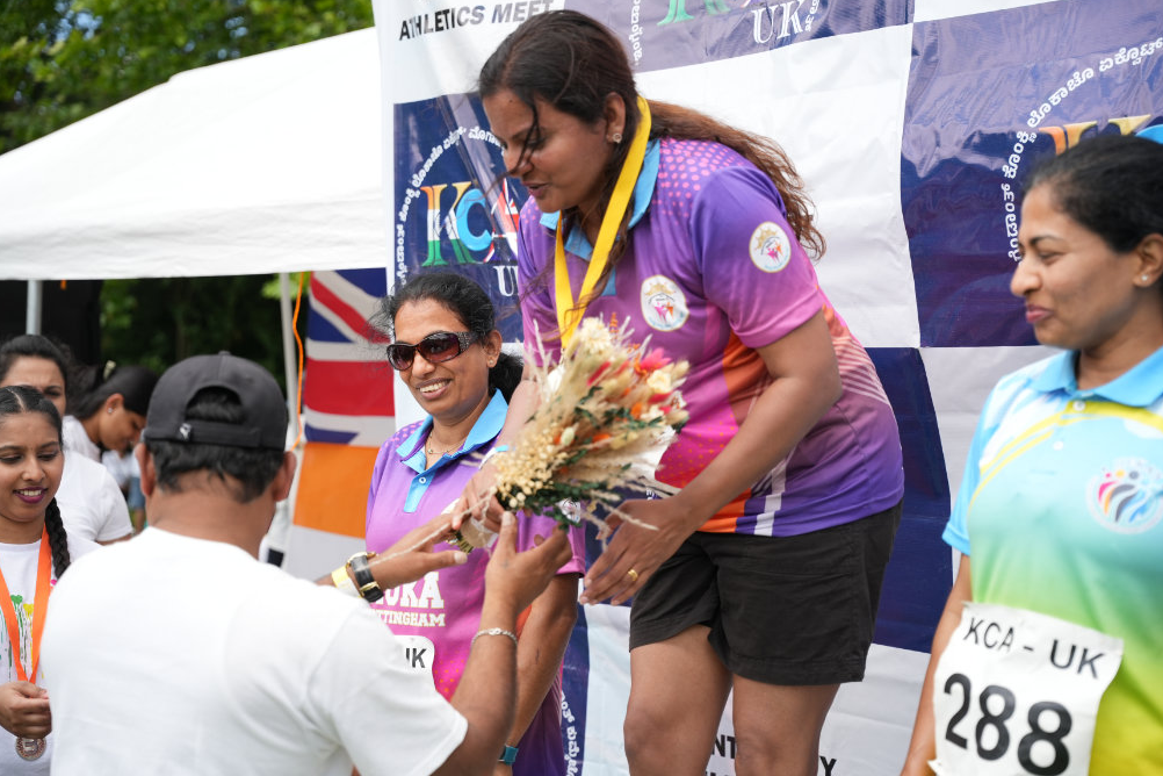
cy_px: 382
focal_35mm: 52
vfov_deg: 26.1
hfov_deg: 38.3
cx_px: 579
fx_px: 1674
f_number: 2.8
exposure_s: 1/1600
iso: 250
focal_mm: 50.8
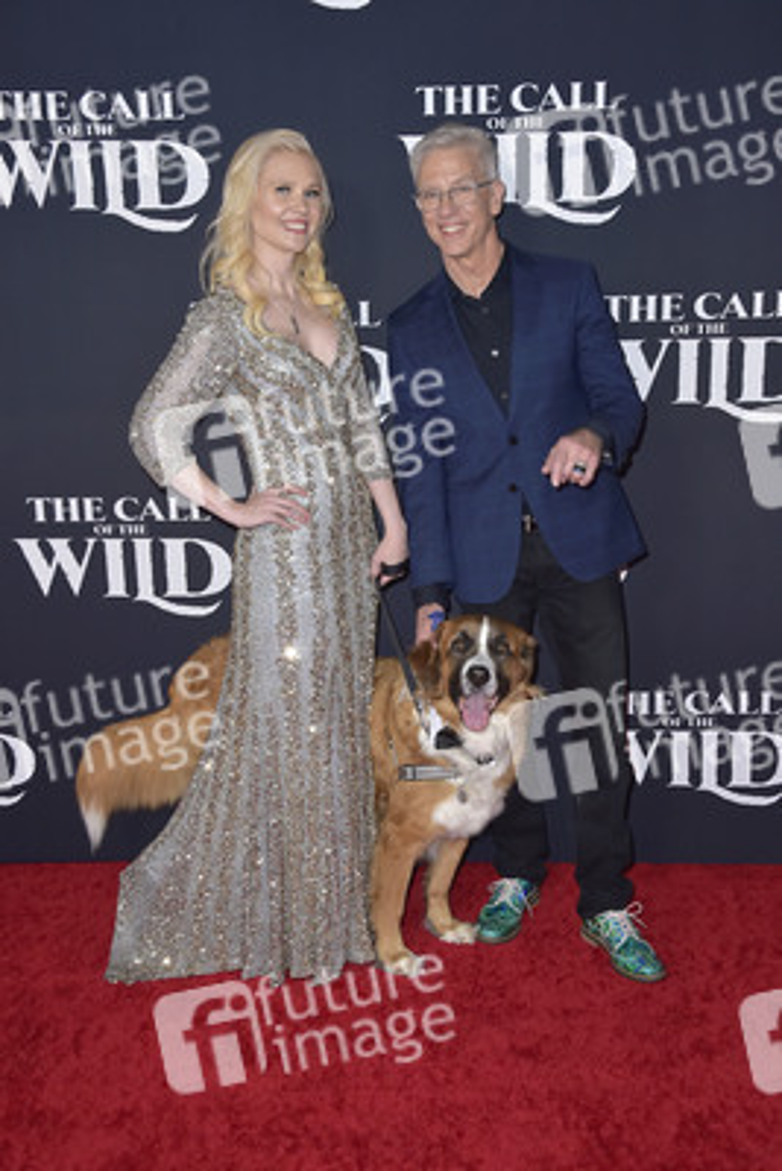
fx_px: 1465
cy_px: 586
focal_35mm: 45
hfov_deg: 29.9
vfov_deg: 43.6
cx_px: 391
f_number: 7.1
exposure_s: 1/250
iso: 320
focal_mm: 45
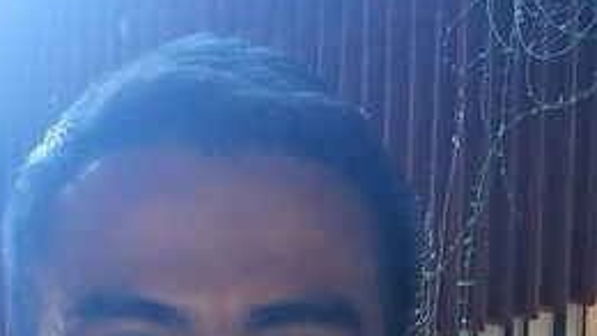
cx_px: 223
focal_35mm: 62
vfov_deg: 17.9
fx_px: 981
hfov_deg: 33.7
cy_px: 463
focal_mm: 4.2
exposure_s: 1/120
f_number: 1.7
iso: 100
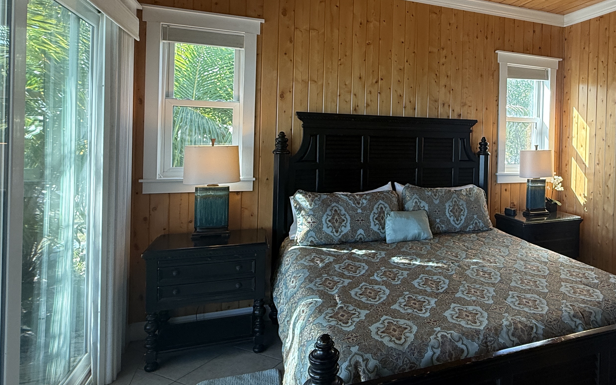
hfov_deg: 71.7
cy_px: 140
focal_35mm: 24
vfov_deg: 50.5
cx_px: 428
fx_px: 403
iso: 100
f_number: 2.2
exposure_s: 1/99
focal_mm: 2.22
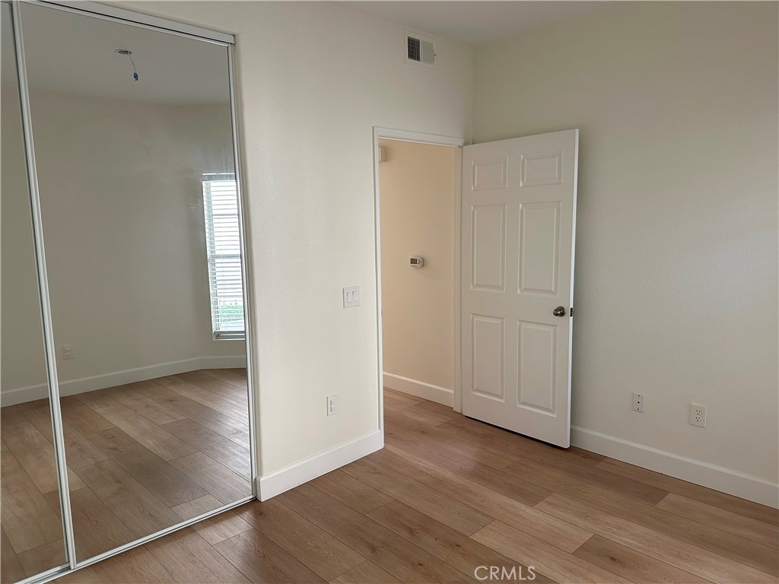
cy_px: 292
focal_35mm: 24
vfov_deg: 56.8
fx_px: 540
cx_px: 390
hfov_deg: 71.6
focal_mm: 6.86
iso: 200
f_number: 1.78
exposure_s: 1/60
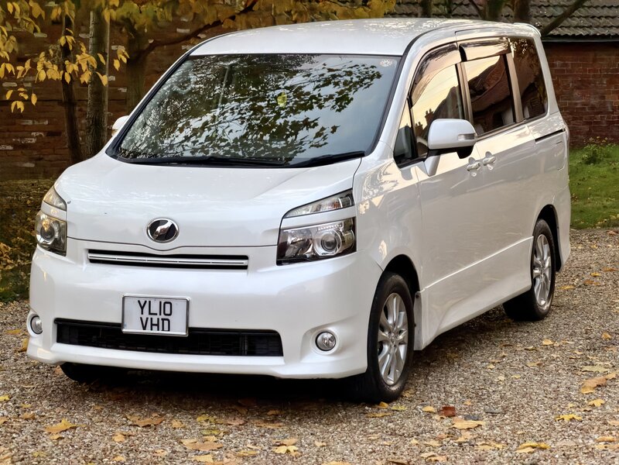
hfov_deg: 19.6
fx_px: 1788
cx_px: 310
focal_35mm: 100
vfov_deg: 14.8
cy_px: 232
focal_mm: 16.89
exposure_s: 1/73
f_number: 2.8
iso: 640
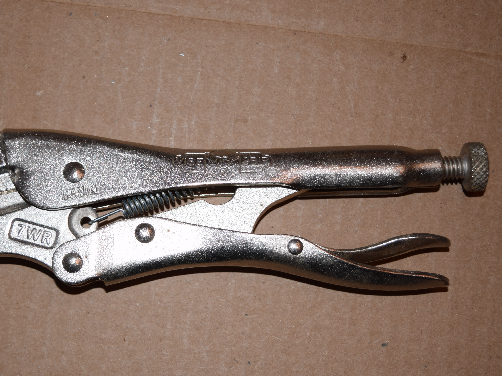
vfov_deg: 21.3
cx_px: 169
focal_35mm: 69
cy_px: 213
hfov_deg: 28.0
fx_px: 1001
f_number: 4.5
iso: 280
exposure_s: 1/60
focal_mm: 34
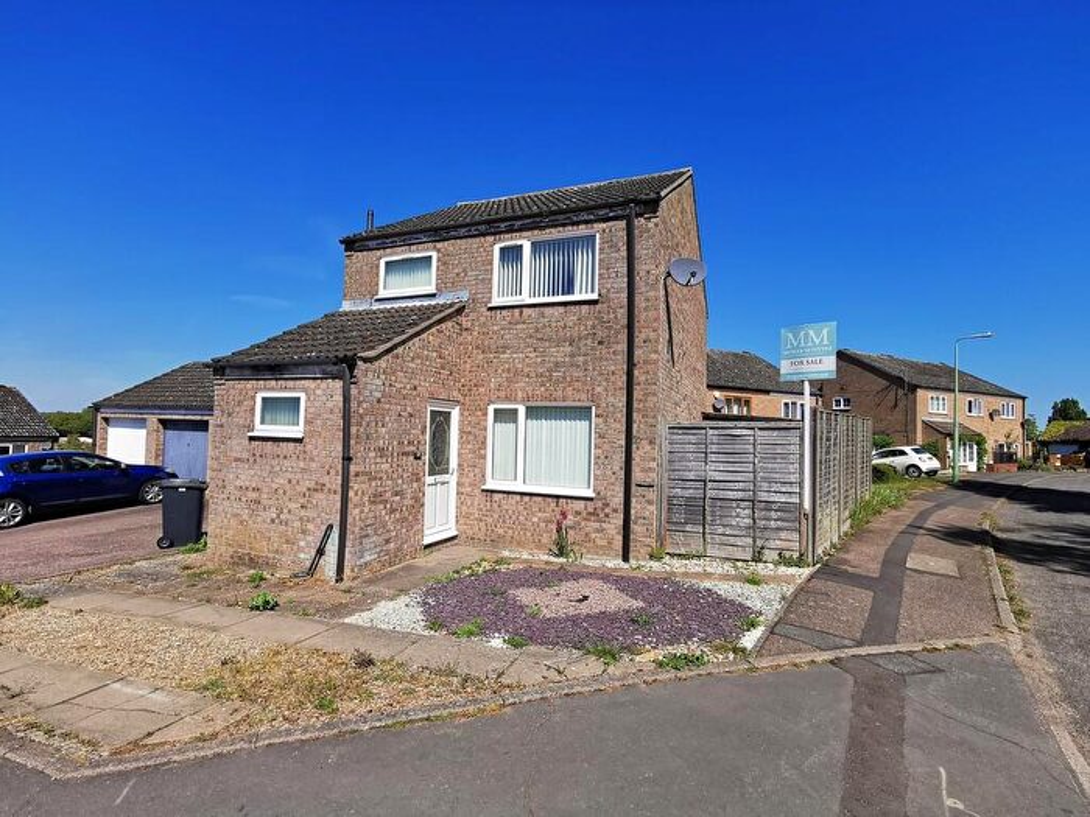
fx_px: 535
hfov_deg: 91.0
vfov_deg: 74.7
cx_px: 545
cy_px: 408
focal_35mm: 17
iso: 50
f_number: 2.2
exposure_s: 1/1560
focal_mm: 2.26
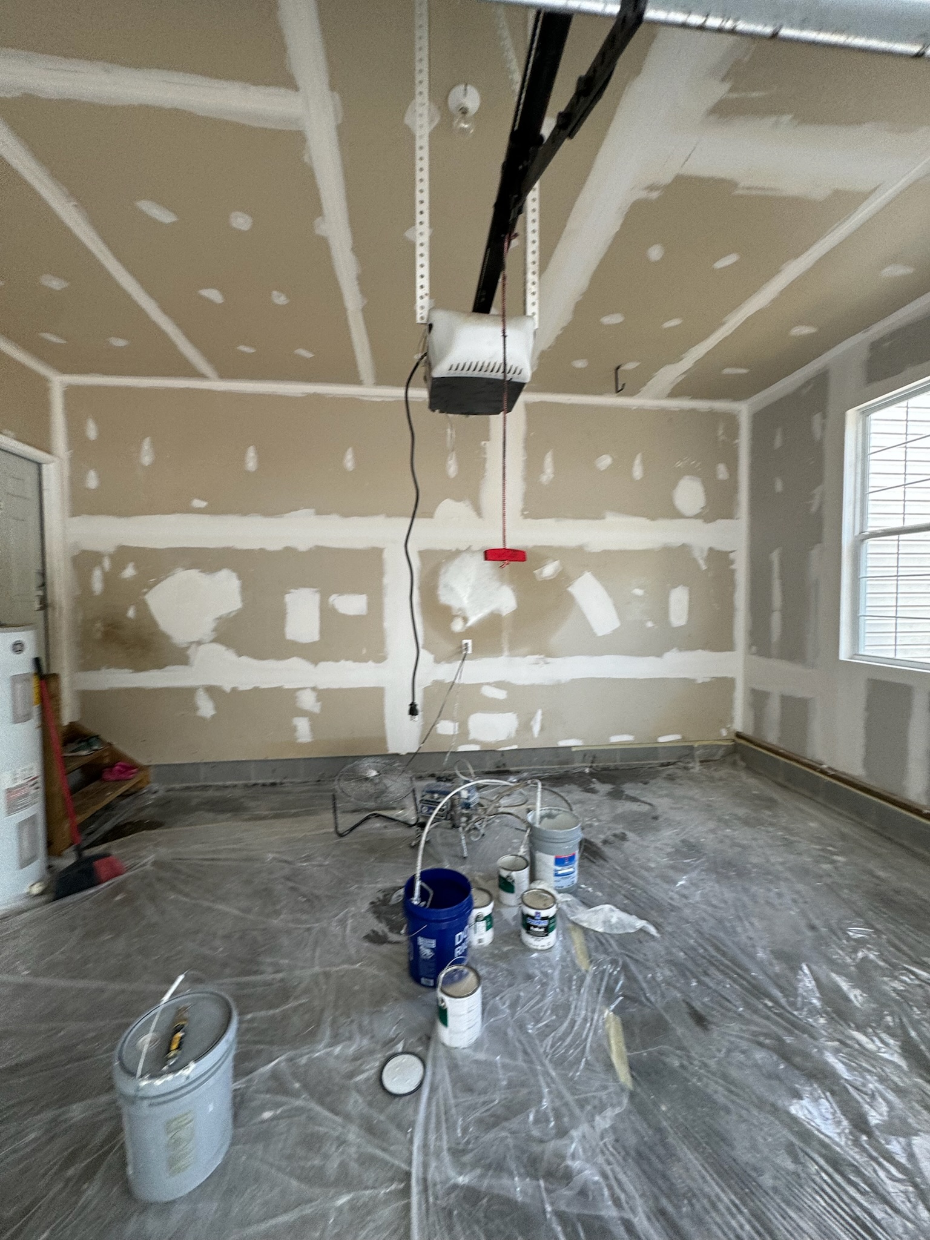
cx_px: 465
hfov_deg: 85.7
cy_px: 620
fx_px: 502
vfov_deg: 102.1
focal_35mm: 14
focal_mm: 2.22
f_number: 2.2
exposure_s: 1/121
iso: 80
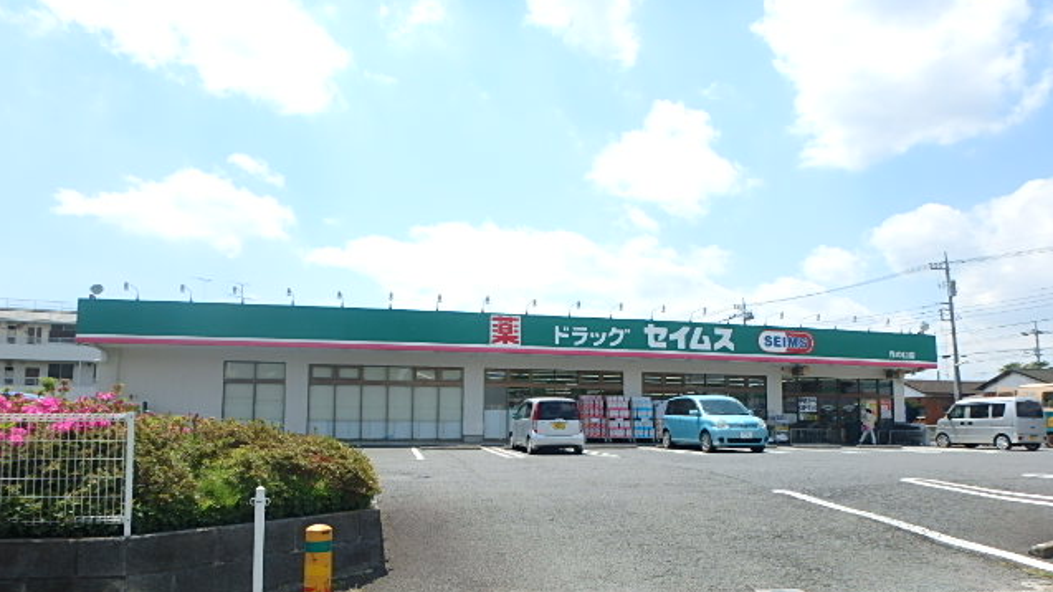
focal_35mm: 23
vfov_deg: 48.7
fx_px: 642
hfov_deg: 78.7
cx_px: 526
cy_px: 390
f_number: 3.5
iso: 125
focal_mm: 3.7
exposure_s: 1/1000
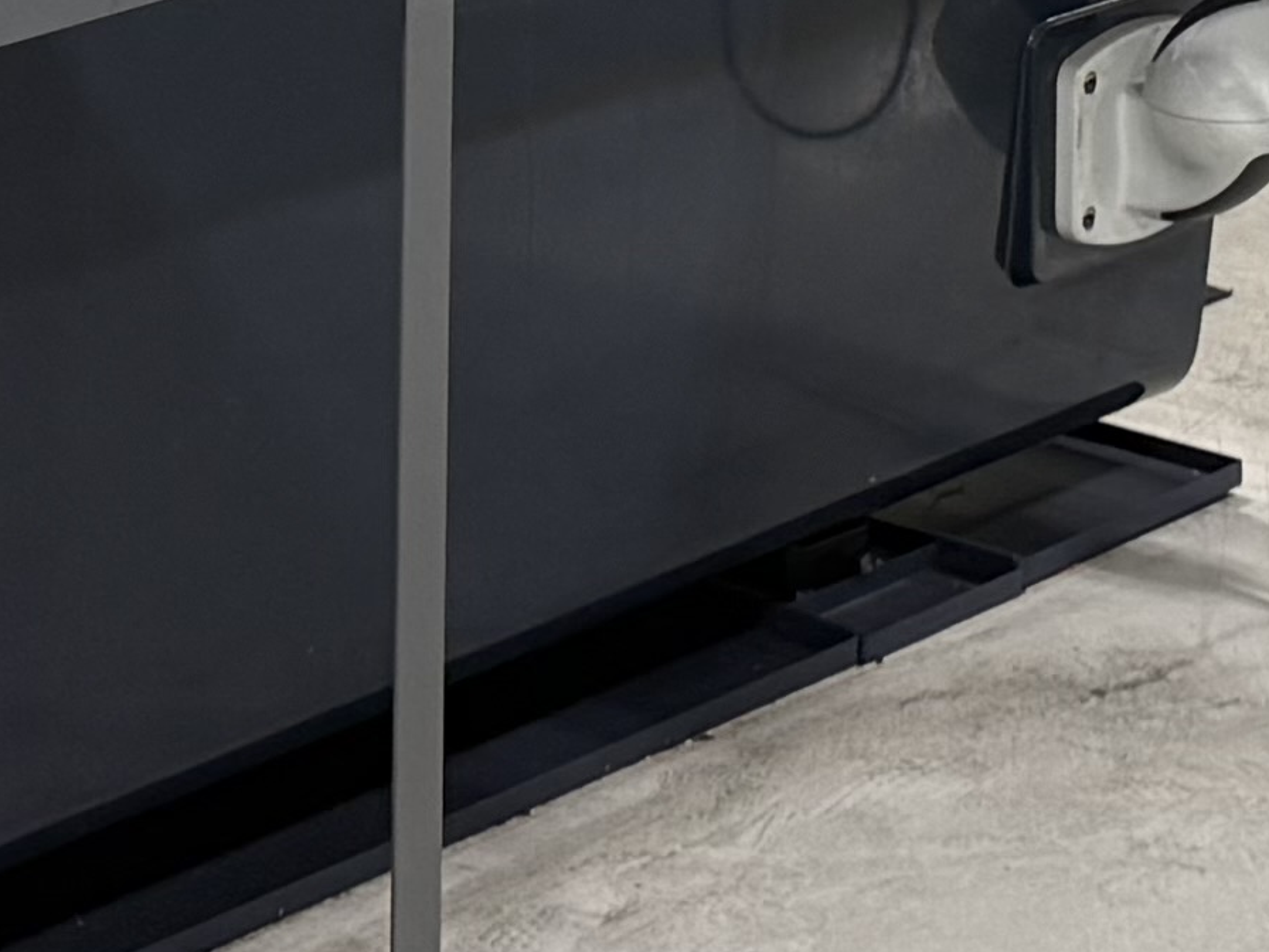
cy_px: -1232
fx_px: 5609
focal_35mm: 153
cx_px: 956
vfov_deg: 8.9
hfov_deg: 12.9
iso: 160
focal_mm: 6.76
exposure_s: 1/121
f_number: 1.78
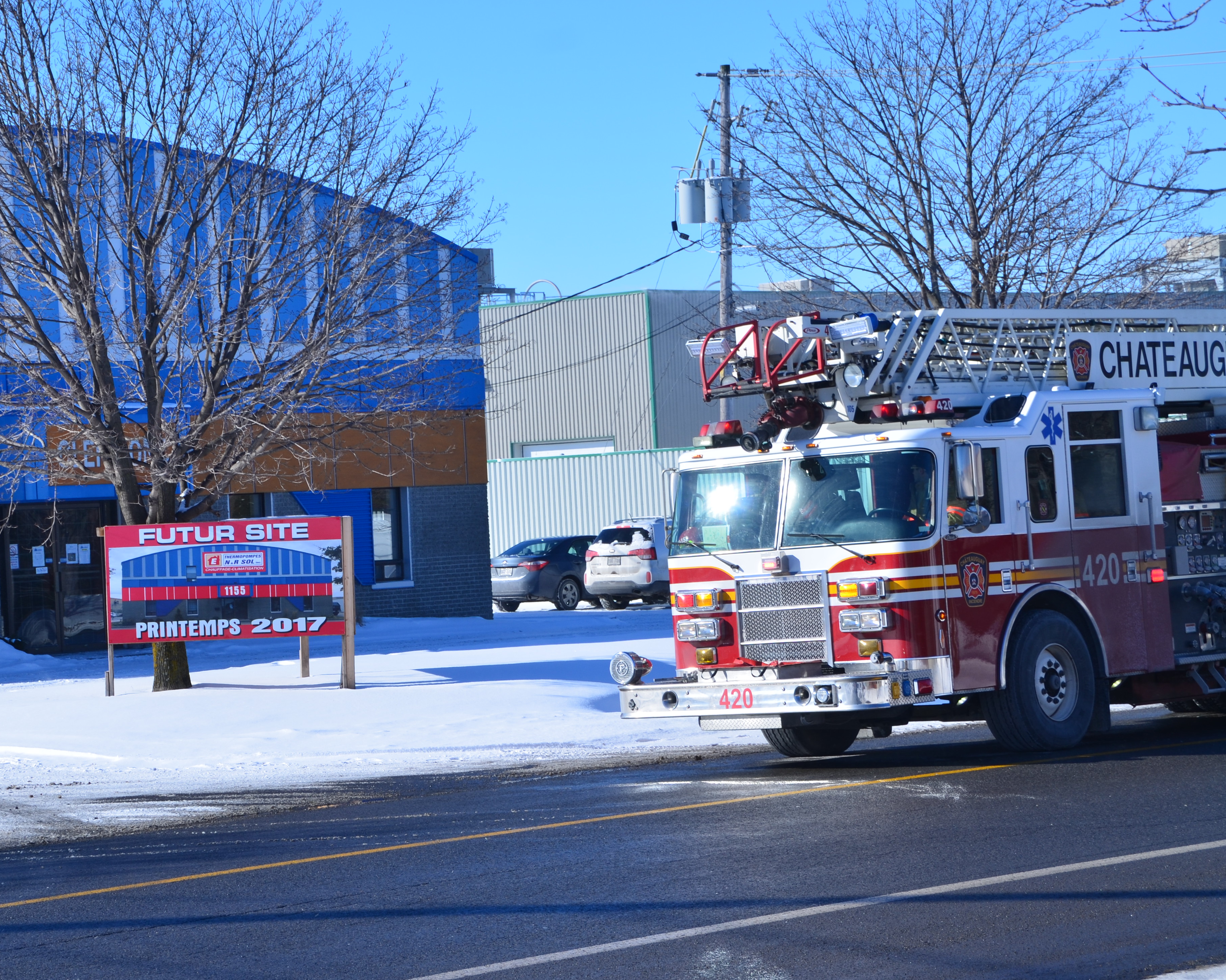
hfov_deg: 20.1
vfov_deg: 16.2
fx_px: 3447
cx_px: 400
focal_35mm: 95
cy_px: 504
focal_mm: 50
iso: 100
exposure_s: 1/320
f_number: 9
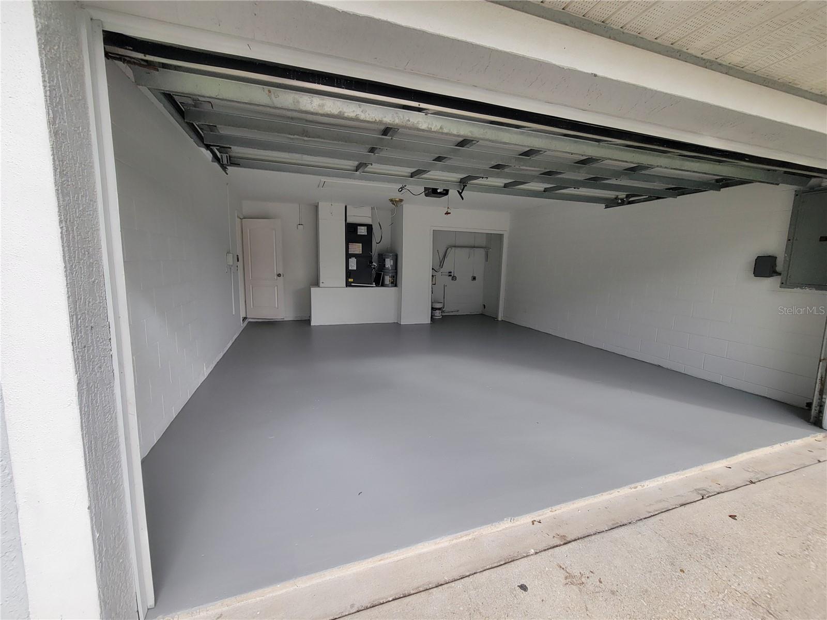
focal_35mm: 13
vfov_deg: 89.9
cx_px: 414
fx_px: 311
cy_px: 310
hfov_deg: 106.2
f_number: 2.2
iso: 50
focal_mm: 2.2
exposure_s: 1/415
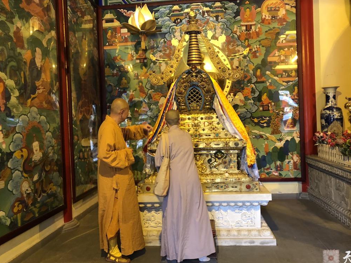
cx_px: 187
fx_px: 304
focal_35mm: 30
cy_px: 134
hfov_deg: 59.9
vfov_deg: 46.8
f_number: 1.8
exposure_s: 1/17
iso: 80
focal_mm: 3.99
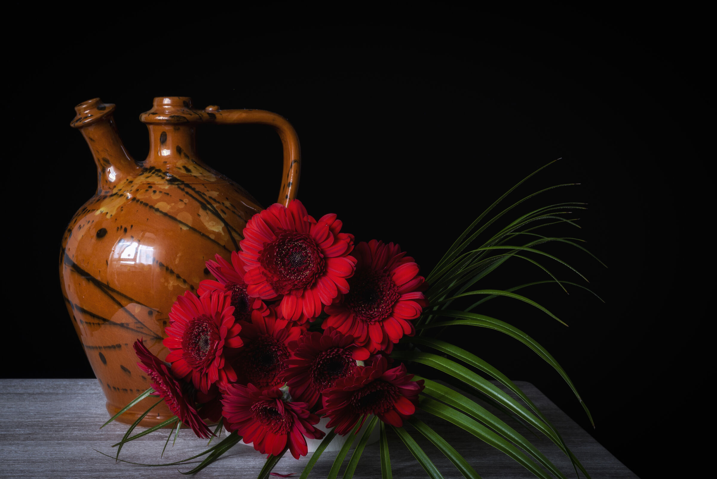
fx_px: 996
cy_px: 240
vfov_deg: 27.0
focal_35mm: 50
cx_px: 358
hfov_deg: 39.6
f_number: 22
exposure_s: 13
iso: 100
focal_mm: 50
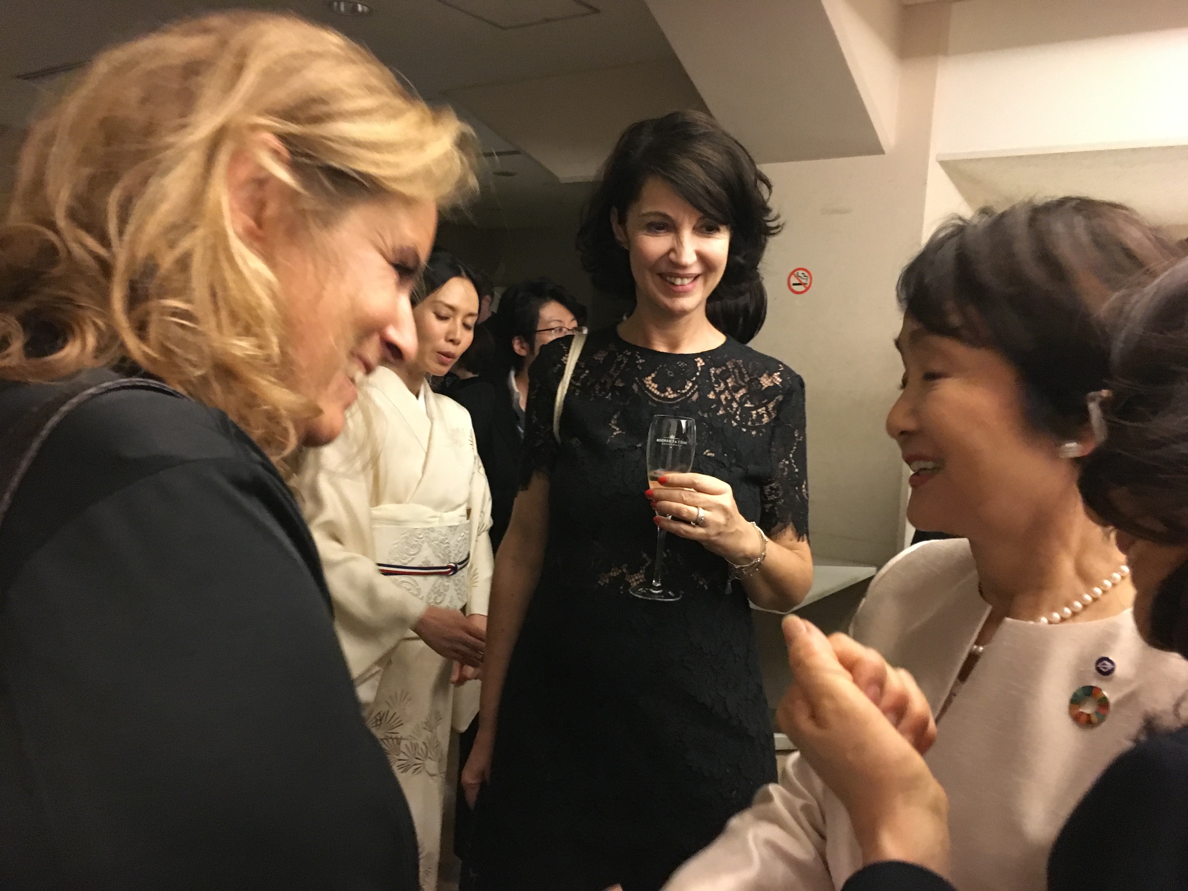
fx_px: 995
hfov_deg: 61.7
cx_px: 594
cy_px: 446
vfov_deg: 48.2
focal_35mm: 29
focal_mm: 4.15
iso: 320
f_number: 2.2
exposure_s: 1/15
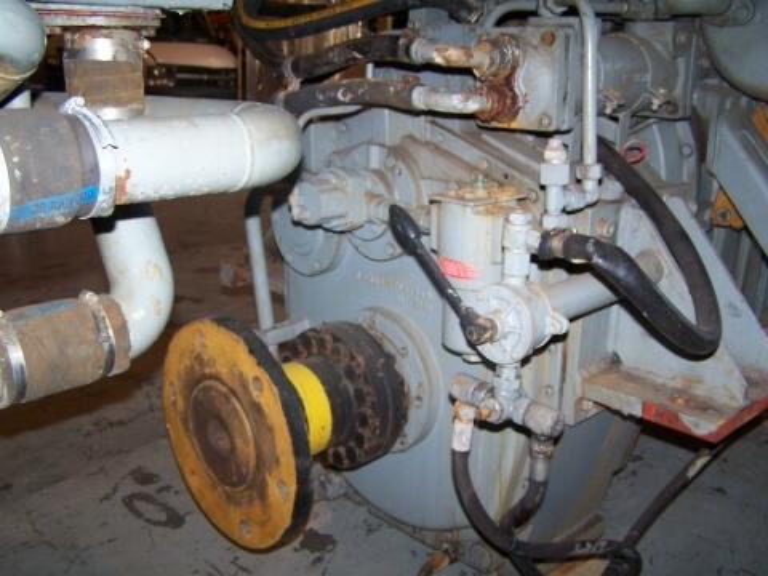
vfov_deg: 37.7
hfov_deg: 49.0
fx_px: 843
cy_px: 288
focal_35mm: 38
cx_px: 384
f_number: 2.8
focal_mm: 6.3
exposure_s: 1/60
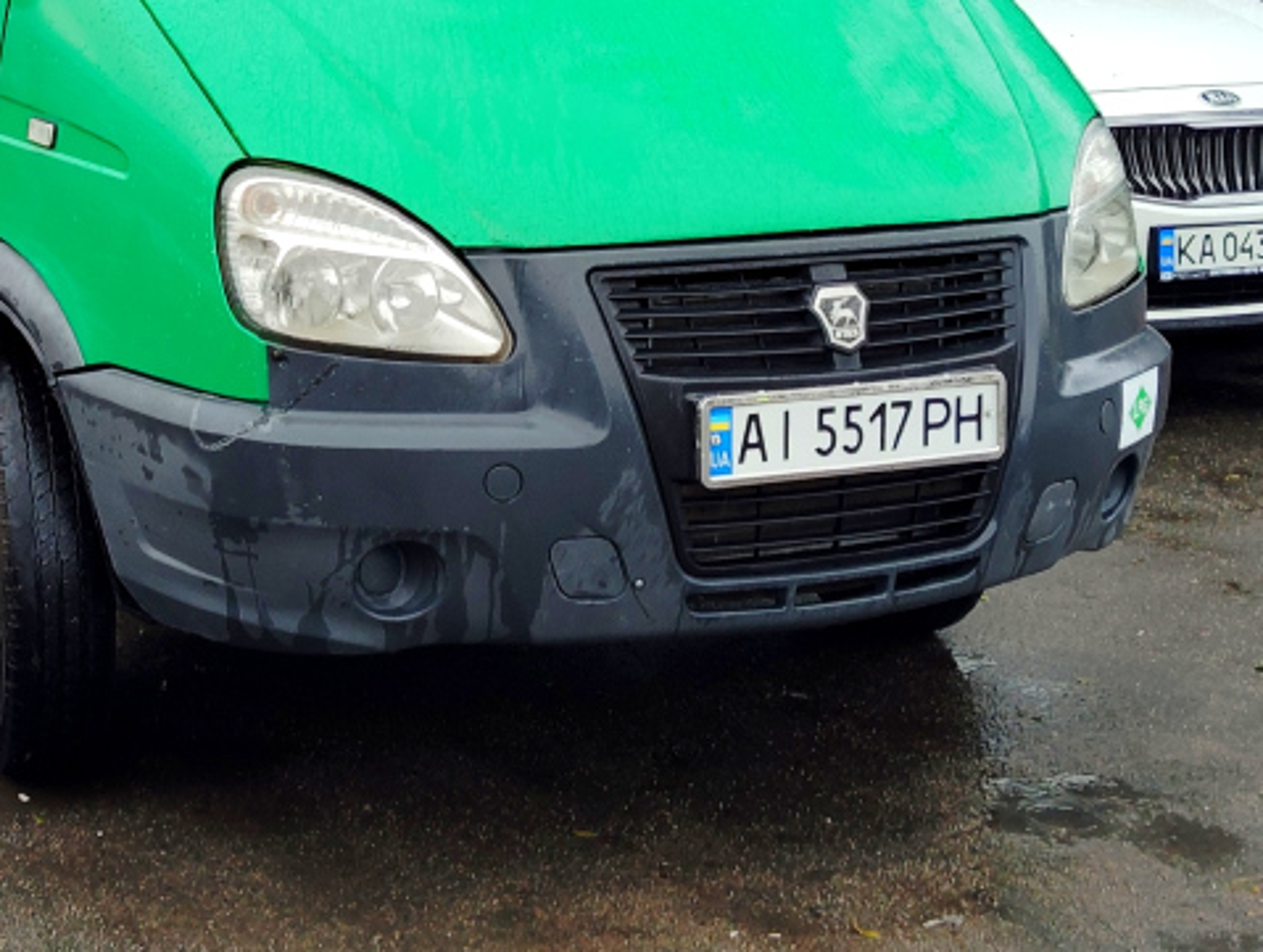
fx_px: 2778
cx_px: 221
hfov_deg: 25.1
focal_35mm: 76
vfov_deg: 18.8
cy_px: -62
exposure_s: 1/100
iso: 84
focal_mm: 4.22
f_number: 1.8
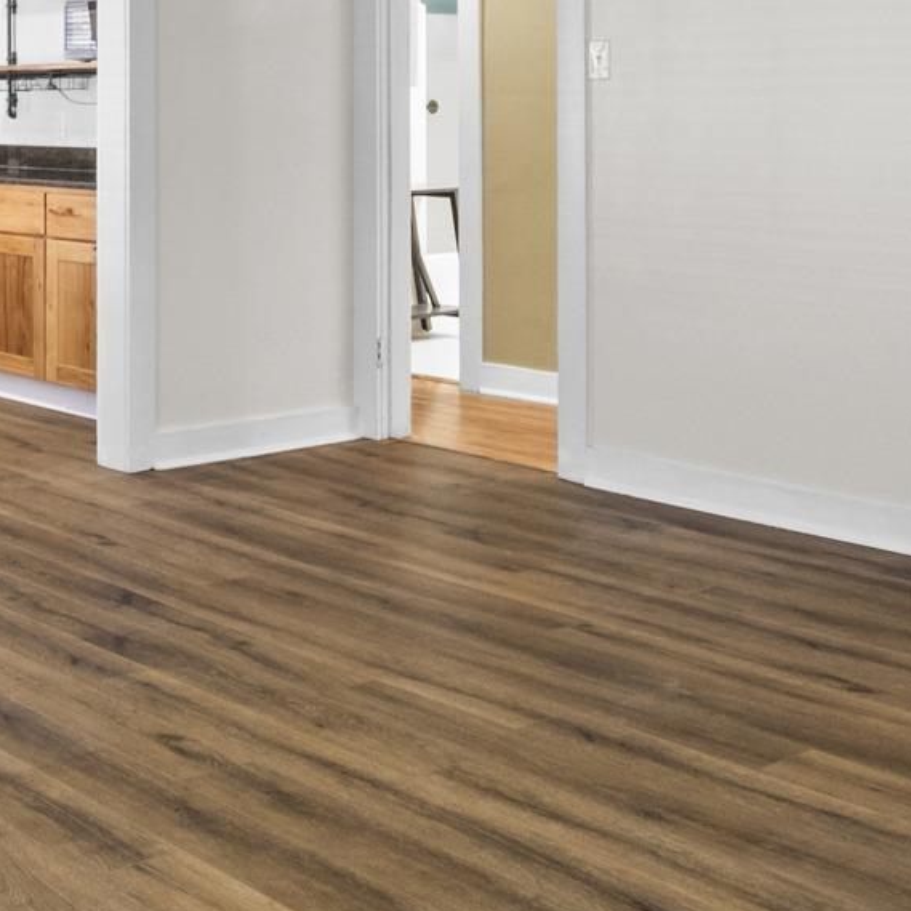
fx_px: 1667
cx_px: 24
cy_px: 102
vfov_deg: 29.4
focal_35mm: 56
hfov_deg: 28.8
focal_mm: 10
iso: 800
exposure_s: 1/1.67
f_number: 8
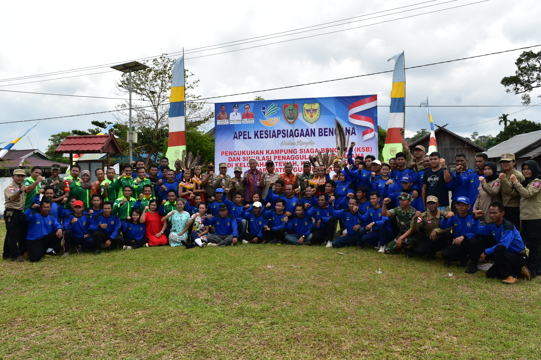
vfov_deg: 47.9
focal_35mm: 27
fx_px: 406
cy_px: 180
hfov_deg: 67.4
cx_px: 270
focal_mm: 18
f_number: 11
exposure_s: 1/500
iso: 400
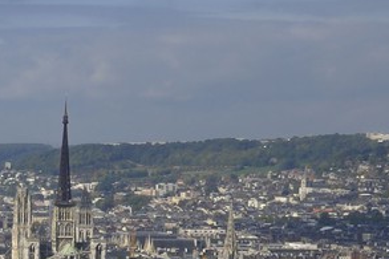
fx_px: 1533
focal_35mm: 142
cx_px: -620
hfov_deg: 11.3
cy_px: 254
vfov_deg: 9.6
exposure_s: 1/200
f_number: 11
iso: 200
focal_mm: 26
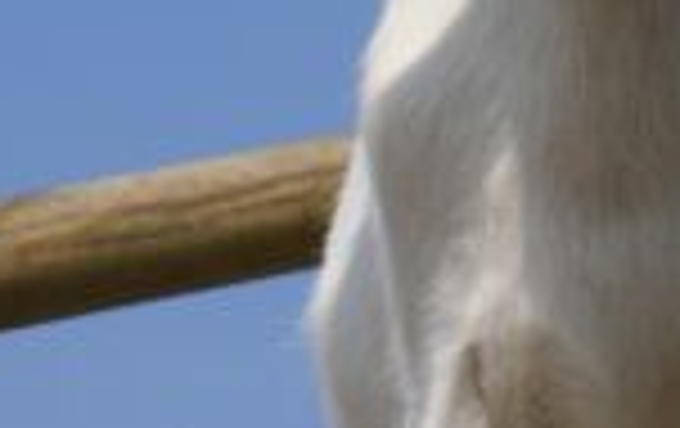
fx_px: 3379
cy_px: -365
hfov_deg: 11.4
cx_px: 644
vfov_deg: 7.0
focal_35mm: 182
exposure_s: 1/250
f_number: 9
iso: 100
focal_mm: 30
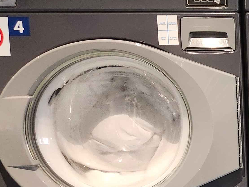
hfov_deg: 19.0
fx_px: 597
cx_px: 428
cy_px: 108
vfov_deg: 17.8
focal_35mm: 83
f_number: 1.8
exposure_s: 1/100
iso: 800
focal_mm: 5.4
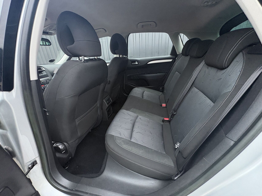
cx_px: 131
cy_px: 98
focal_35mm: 14
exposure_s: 1/99
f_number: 2.2
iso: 200
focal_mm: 2.22
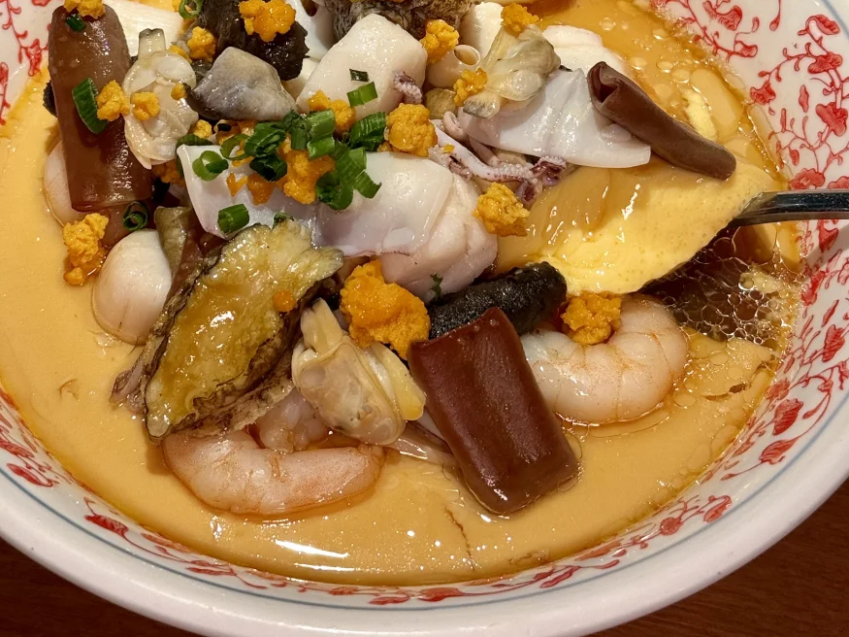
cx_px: 416
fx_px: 1937
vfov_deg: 18.2
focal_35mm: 79
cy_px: -9
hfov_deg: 24.7
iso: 50
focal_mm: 6.76
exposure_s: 1/175
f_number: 1.78
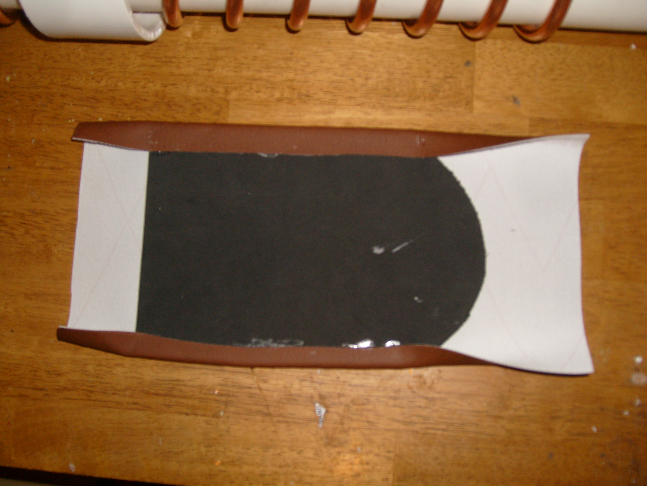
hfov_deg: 52.6
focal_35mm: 35
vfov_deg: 40.7
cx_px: 324
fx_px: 654
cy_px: 243
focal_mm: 5.8
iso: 100
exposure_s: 1/45
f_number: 2.8
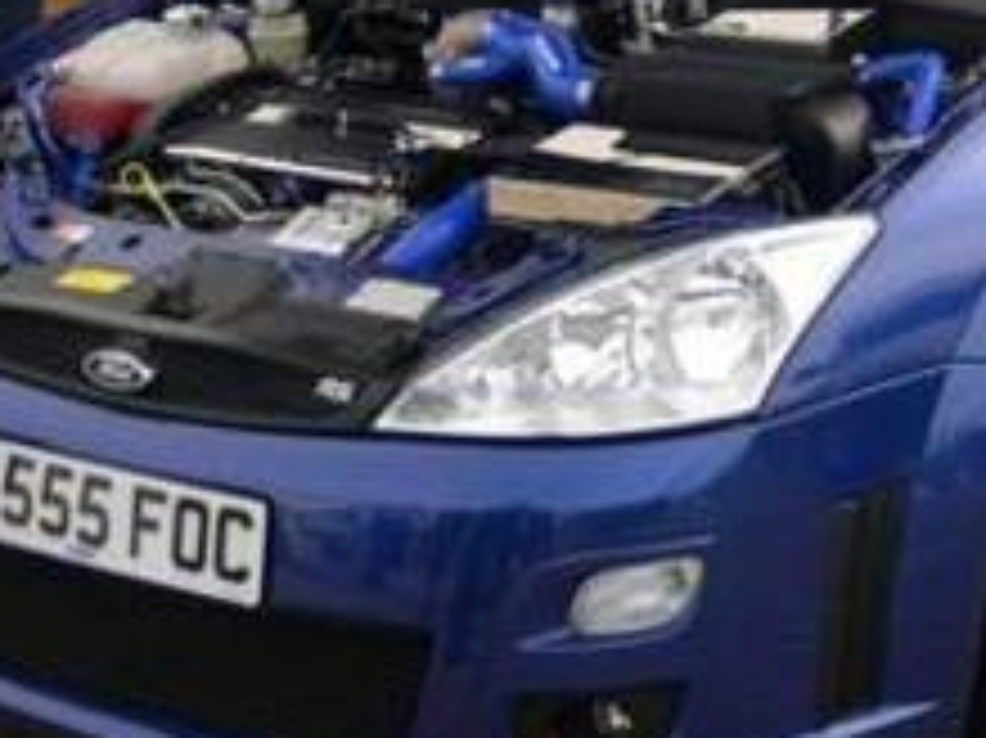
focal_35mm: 111
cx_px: 707
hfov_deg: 17.7
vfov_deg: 13.2
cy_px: 9
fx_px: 3160
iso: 100
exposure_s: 1/585
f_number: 2.8
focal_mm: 8
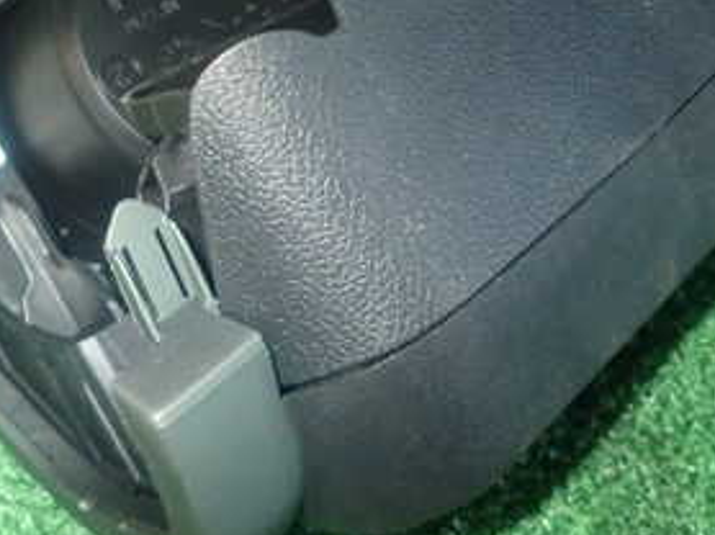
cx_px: 211
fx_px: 1114
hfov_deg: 35.1
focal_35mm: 54
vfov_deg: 26.1
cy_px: 57
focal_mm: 4.5
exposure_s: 1/30
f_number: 5.6
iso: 800
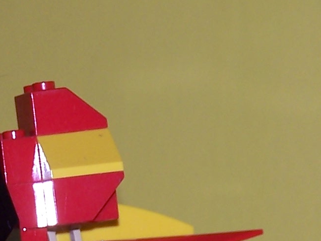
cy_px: 378
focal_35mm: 452
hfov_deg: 4.4
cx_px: -81
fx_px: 4191
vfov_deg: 3.3
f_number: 3.2
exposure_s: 1/90
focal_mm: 21.2
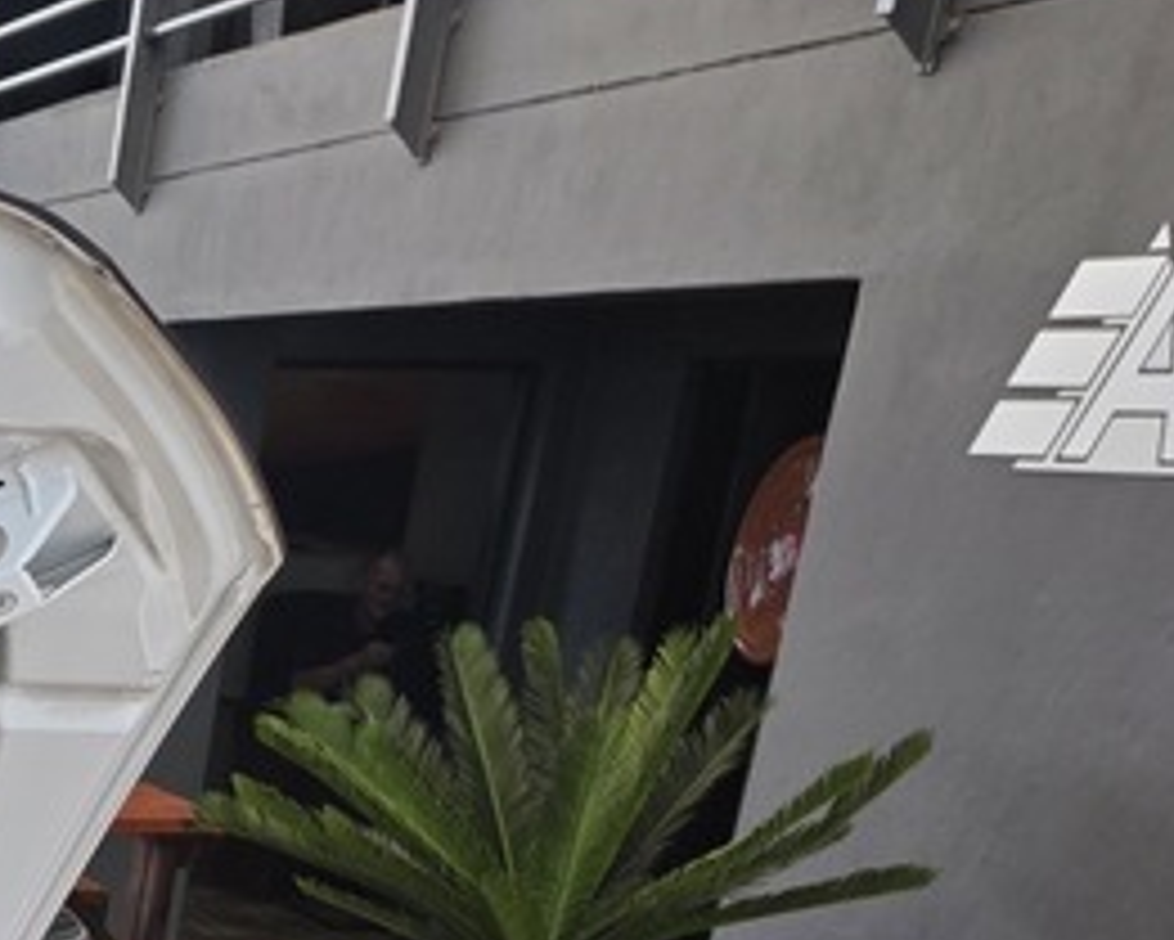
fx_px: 3059
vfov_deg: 15.5
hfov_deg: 17.3
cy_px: 1588
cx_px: -999
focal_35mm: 88
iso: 80
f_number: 1.7
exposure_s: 1/1215
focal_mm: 6.25
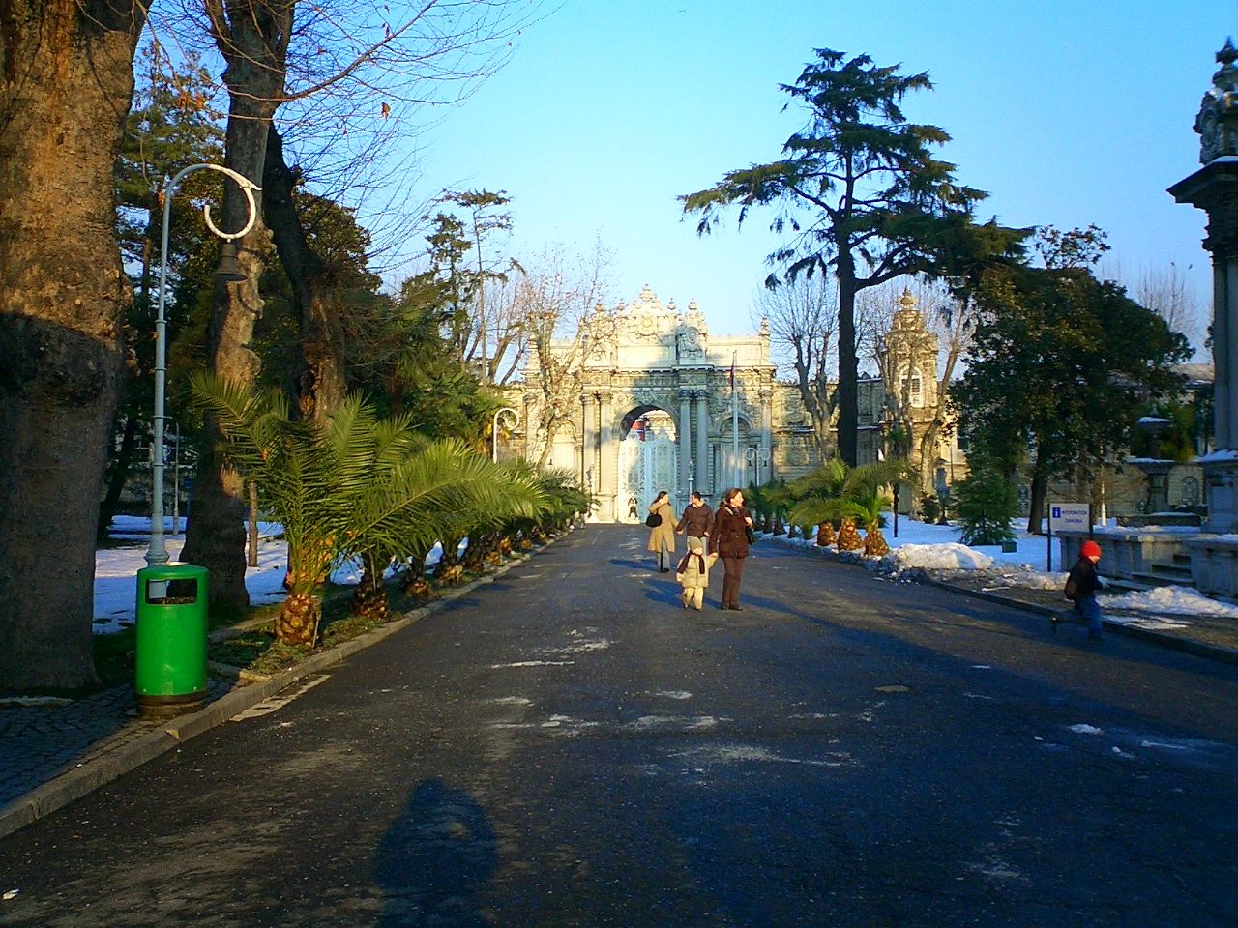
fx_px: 1323
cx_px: 619
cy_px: 464
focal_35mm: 37
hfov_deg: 50.1
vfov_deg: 38.7
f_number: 3.5
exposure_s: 1/400
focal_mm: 5.6
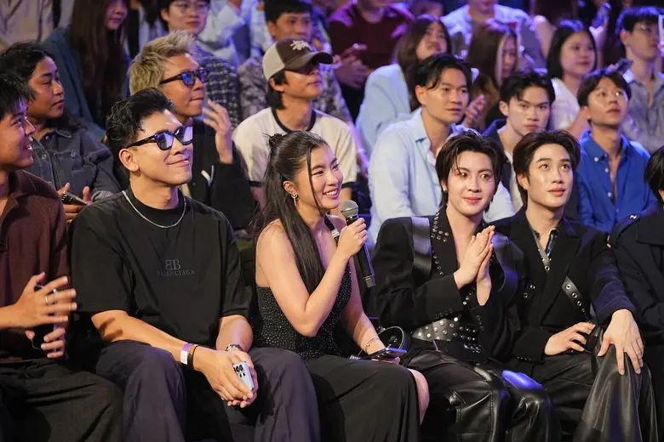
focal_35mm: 101
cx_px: 332
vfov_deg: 13.6
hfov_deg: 20.2
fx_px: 1863
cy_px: 221
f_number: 2.8
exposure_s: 1/125
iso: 800
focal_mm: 101
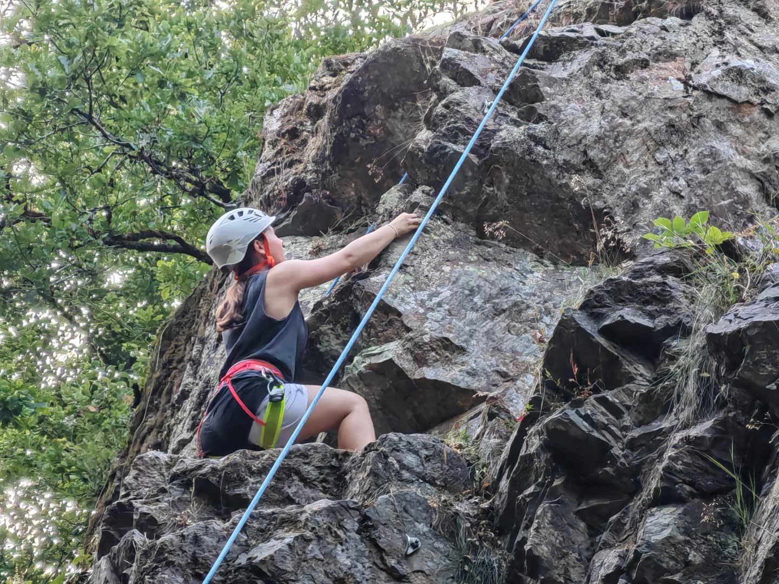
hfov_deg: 10.9
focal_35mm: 182
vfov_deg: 8.2
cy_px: 292
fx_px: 4096
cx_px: 390
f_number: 2.4
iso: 200
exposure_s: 1/100
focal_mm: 8.67
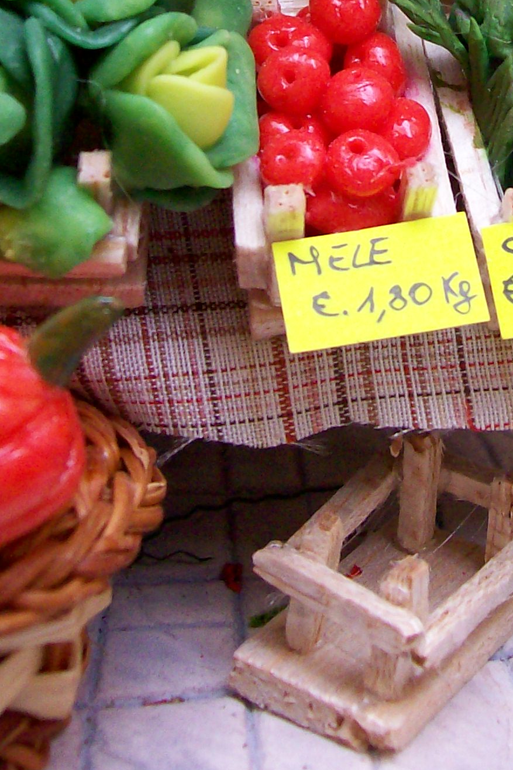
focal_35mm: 81
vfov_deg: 23.9
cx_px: 446
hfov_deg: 16.7
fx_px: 1732
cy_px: -5
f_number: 2.7
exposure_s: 1/32
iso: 130
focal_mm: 6
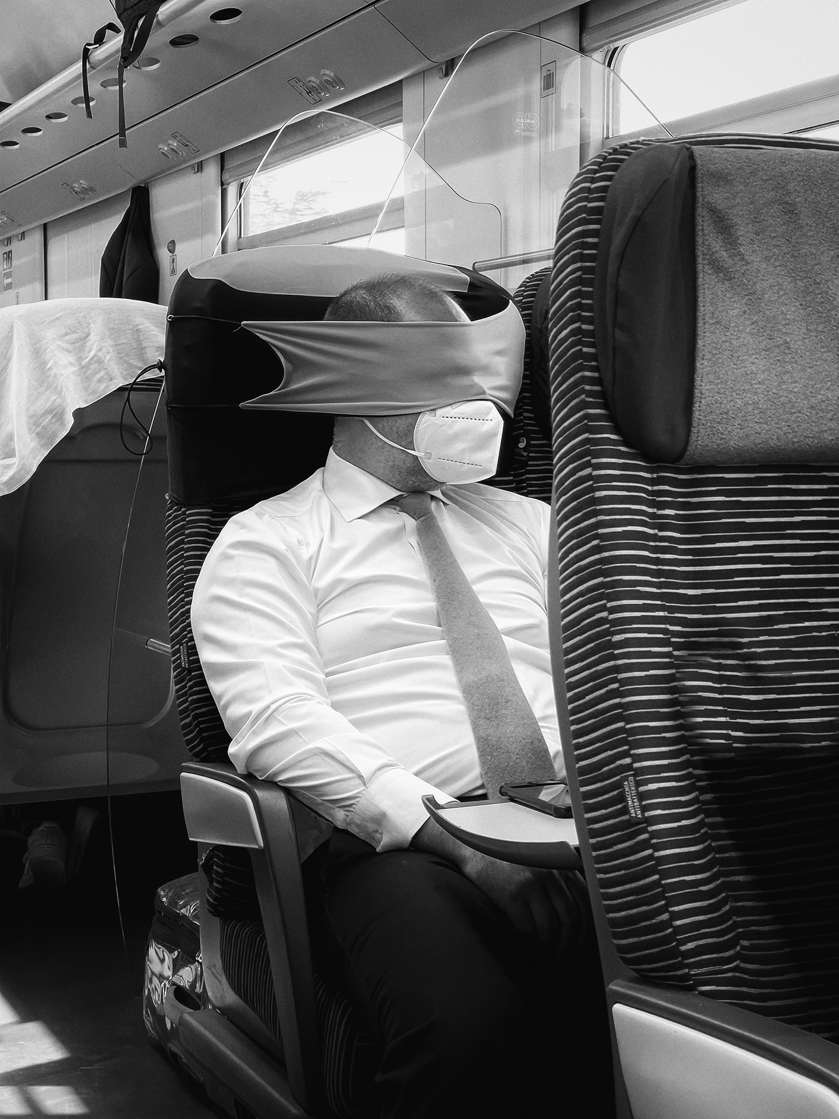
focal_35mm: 52
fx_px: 1680
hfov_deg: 28.0
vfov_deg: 36.8
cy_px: 560
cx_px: 420
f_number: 2
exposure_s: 1/75
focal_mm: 6
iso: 160
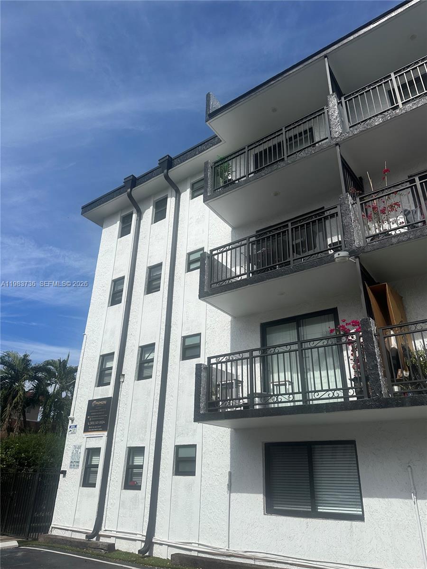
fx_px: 395
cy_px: 284
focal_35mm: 24
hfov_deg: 56.8
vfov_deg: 71.6
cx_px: 214
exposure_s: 1/9709
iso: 80
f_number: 1.78
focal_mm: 6.86
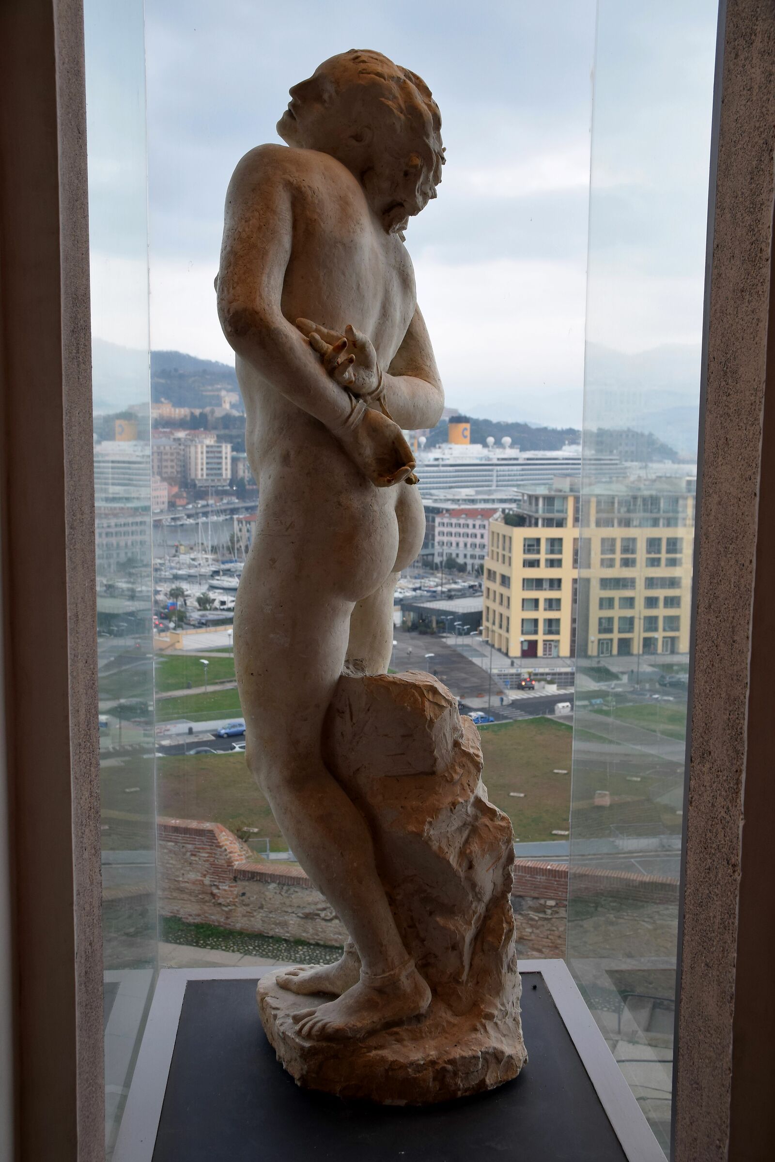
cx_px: 388
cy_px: 581
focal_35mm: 39
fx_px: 1259
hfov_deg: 34.2
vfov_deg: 49.6
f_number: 6.3
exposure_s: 1/160
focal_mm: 26
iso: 400
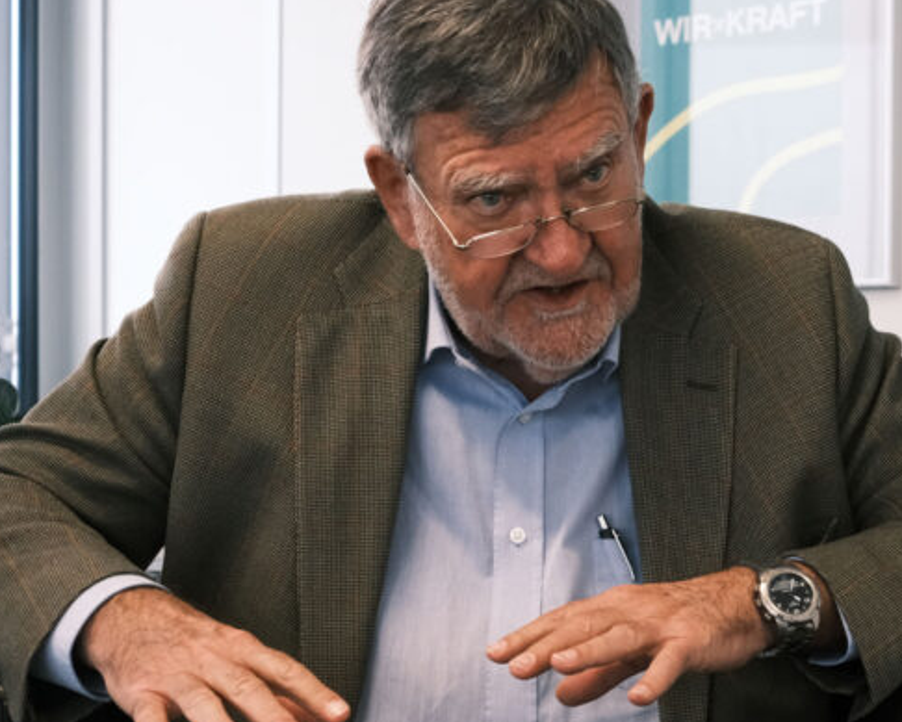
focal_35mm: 81
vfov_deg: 18.9
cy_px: 462
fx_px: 2163
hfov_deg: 23.2
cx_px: 746
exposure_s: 1/180
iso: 1600
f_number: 3.2
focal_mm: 27
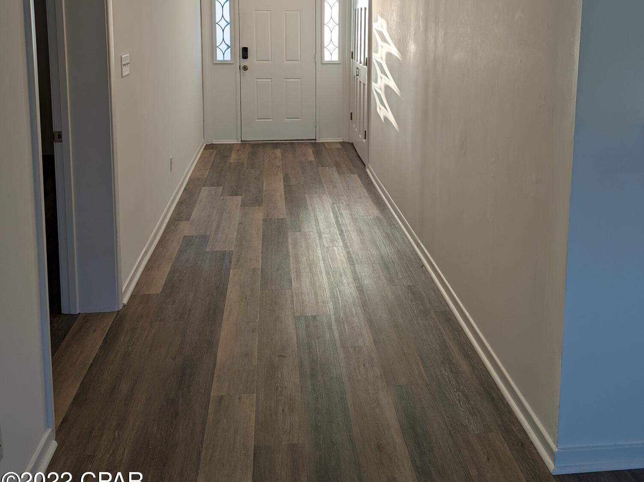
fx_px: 595
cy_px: 92
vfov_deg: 42.1
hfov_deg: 56.8
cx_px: 322
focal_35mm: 32
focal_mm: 6.81
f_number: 1.85
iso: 56
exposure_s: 1/252
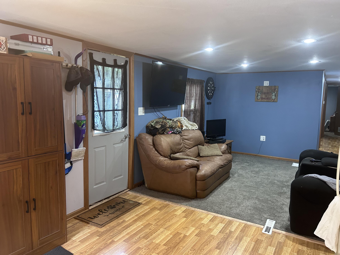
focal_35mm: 26
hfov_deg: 67.3
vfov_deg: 53.1
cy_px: 128
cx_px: 170
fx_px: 255
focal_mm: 5.7
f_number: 1.5
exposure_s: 1/60
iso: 320
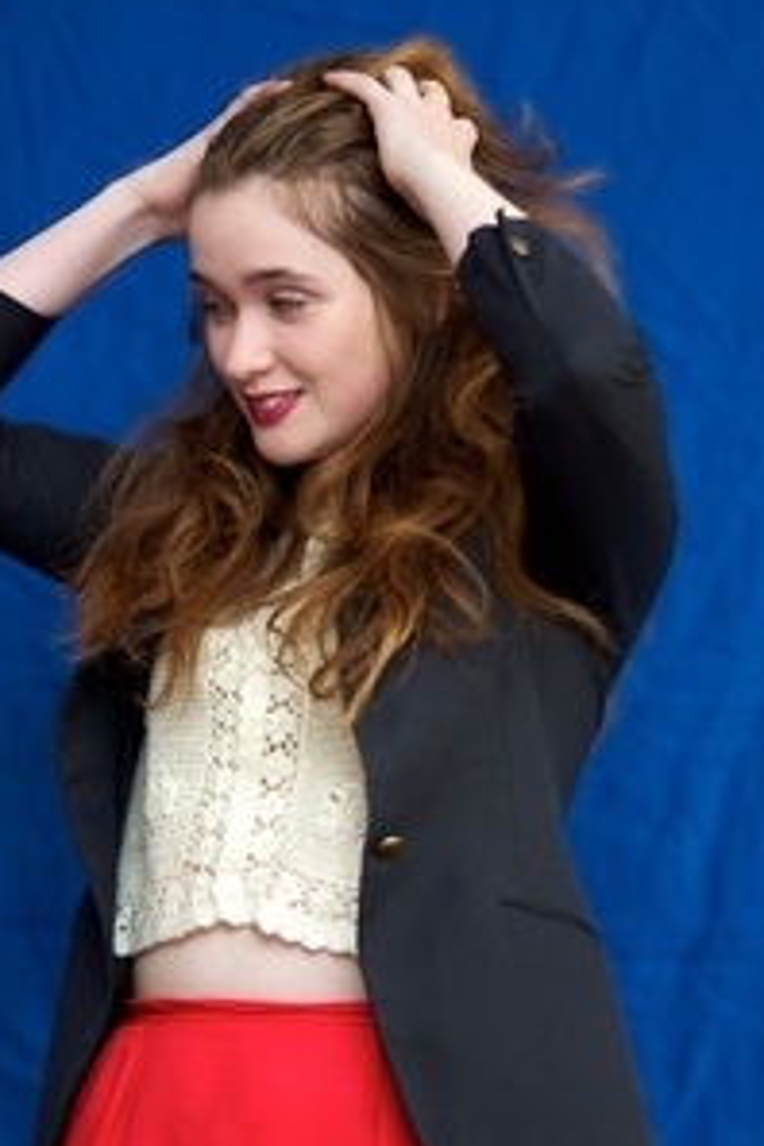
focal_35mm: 151
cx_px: 287
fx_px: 4806
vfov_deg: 13.6
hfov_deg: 9.1
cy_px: 722
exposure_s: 1/60
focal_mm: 112
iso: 640
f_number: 5.6
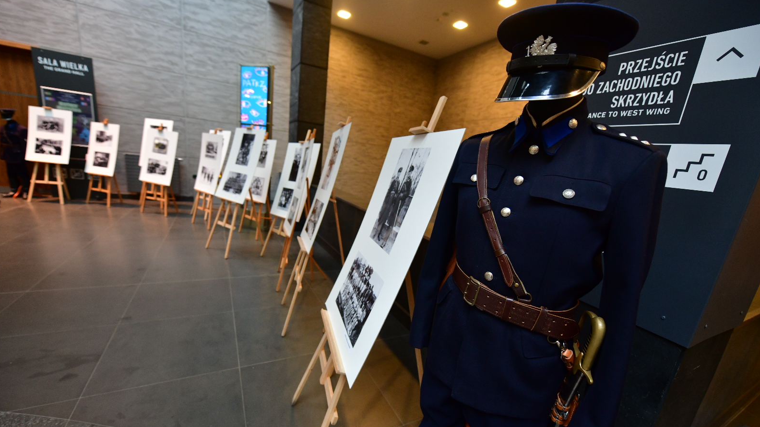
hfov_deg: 103.0
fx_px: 302
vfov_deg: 70.3
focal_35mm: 15
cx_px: 375
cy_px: 240
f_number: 2.8
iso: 1100
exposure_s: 1/100
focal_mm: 14
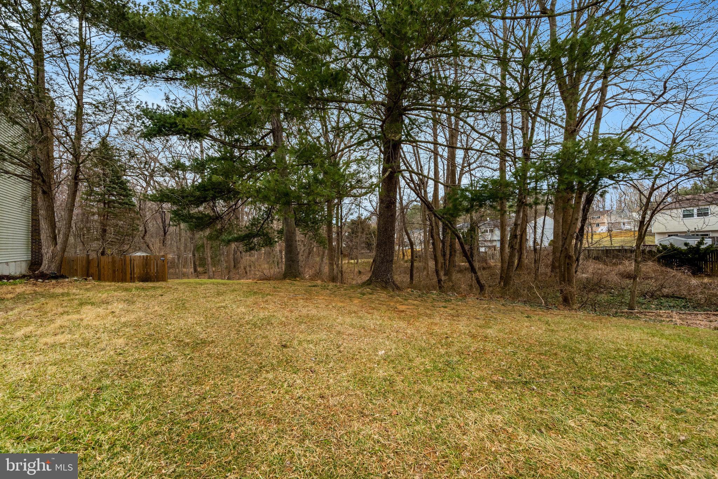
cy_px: 240
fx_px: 319
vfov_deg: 73.7
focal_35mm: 16
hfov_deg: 96.7
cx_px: 359
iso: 1250
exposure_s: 1/800
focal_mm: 16
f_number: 8
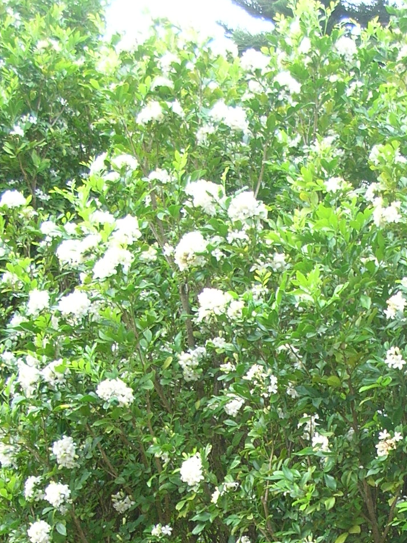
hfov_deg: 17.3
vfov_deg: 22.2
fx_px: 1319
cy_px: 581
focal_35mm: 84
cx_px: 352
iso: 50
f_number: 2.8
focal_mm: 5.8
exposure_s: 1/54.2
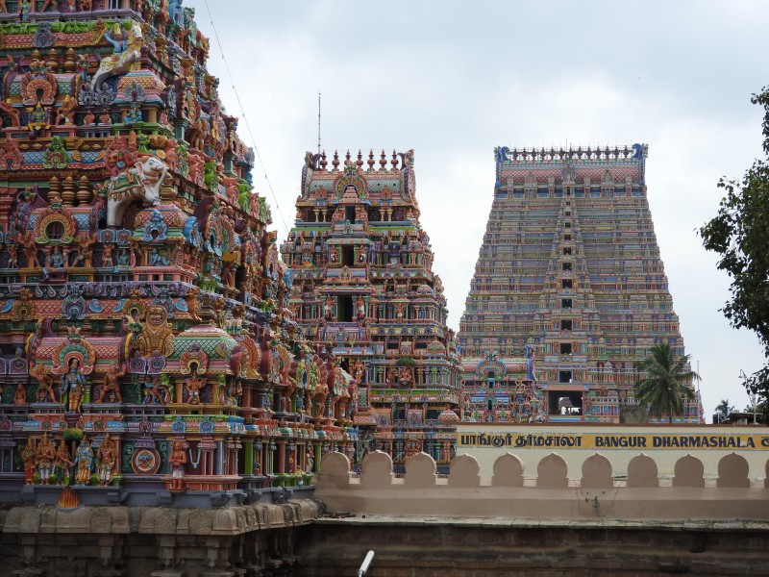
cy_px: 288
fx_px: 1555
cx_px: 384
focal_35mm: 70
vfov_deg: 21.0
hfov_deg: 27.8
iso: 100
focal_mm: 12.5
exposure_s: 1/800
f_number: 4.5
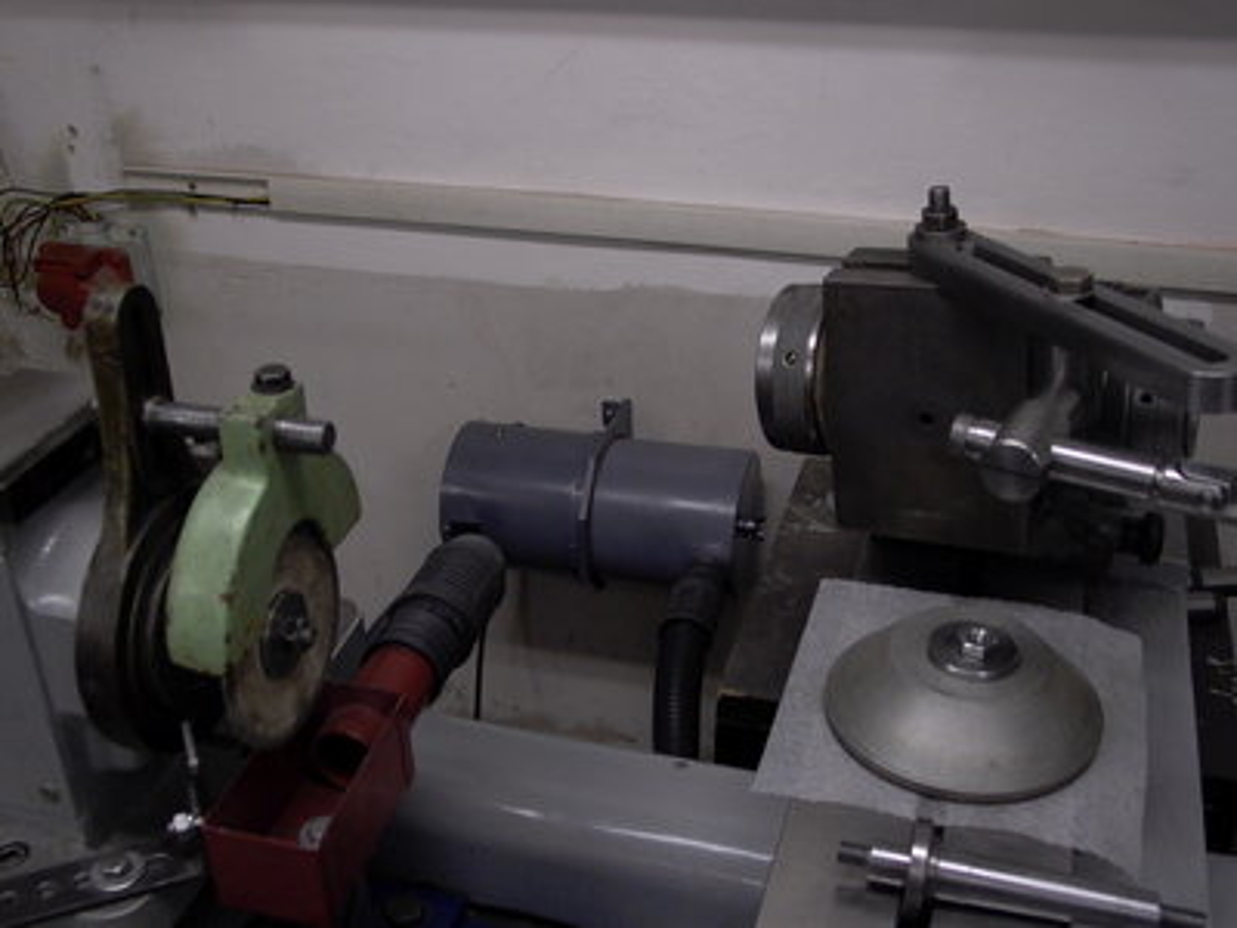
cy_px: 464
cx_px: 618
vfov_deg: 37.7
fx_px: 1358
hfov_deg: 49.0
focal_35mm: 38
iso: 100
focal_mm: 8.19
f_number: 2.13
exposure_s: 1/34.6
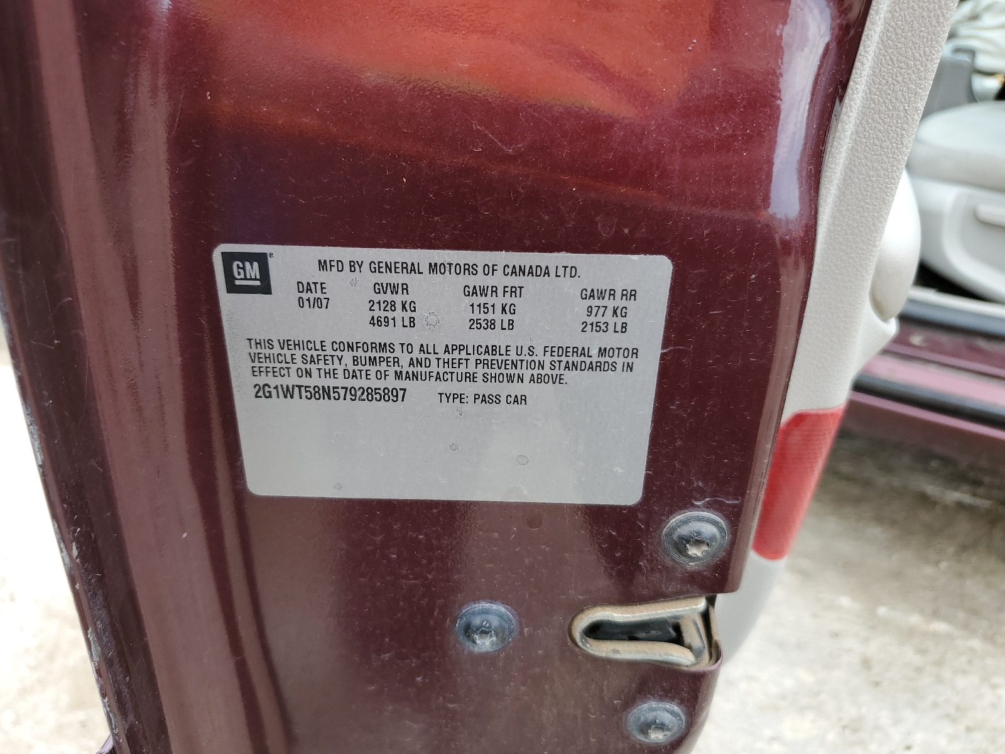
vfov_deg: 53.1
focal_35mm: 26
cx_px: 502
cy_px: 377
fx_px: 755
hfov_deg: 67.3
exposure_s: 1/286
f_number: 1.5
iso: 50
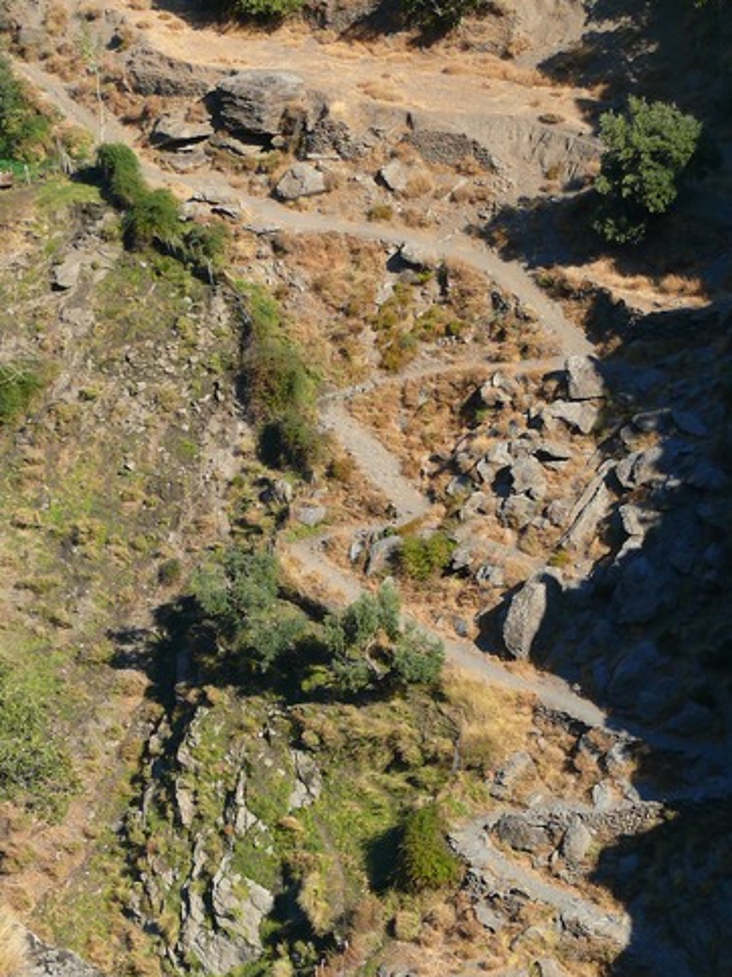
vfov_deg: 16.7
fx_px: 3328
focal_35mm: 118
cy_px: 653
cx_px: 307
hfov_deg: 12.5
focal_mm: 16.1
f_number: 4
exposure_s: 1/160
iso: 100
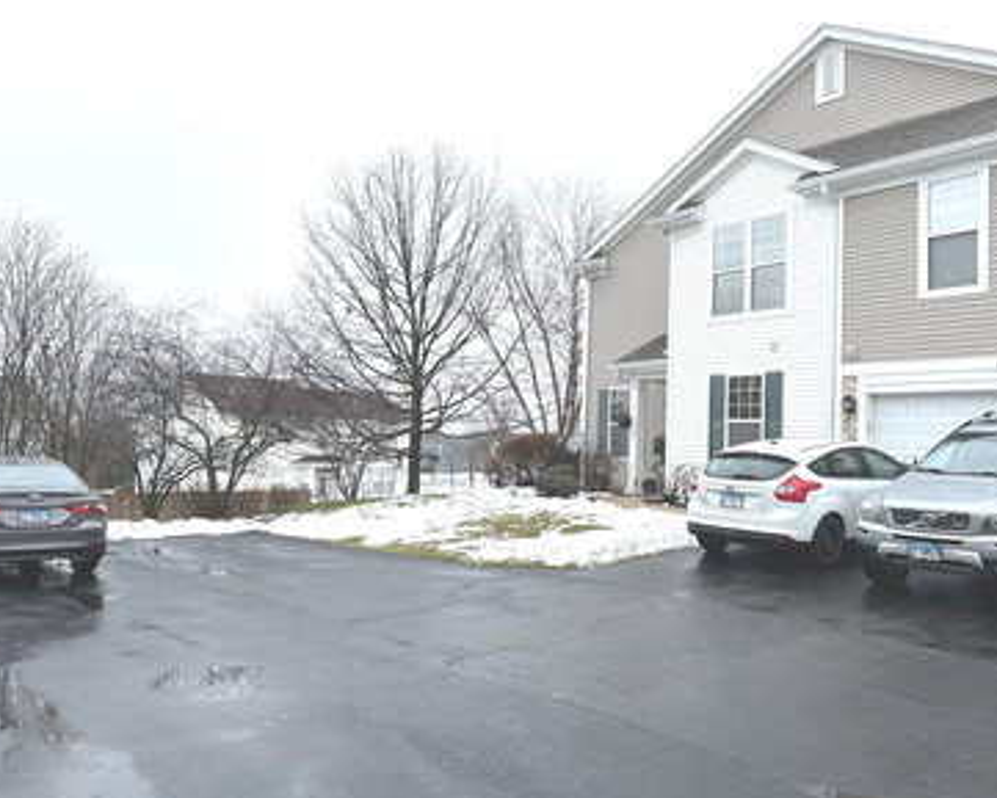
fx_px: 885
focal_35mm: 30
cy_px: 398
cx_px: 545
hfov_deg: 58.7
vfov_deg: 48.5
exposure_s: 1/1147
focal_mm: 5.7
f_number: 1.5
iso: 50
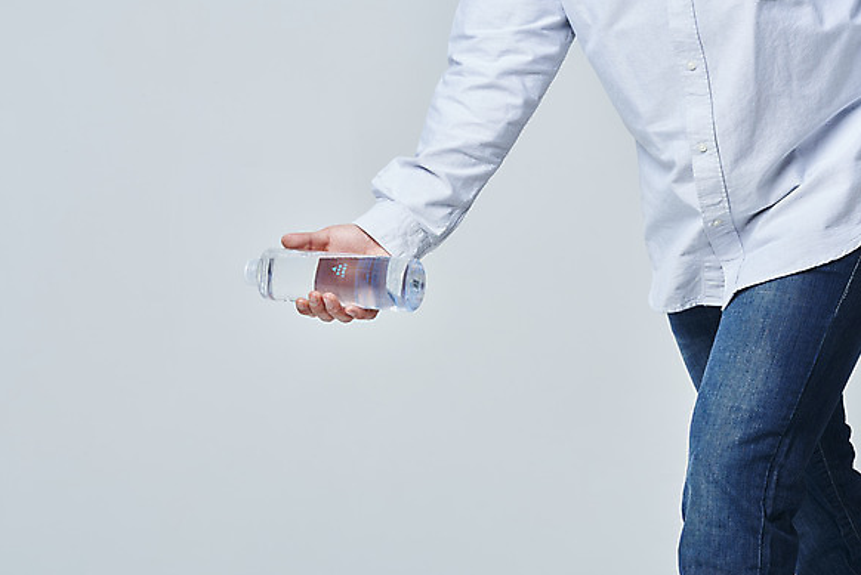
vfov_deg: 12.7
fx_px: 2585
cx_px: 428
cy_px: 294
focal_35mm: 108
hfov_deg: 18.9
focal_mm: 105
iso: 100
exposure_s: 1/125
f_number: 14
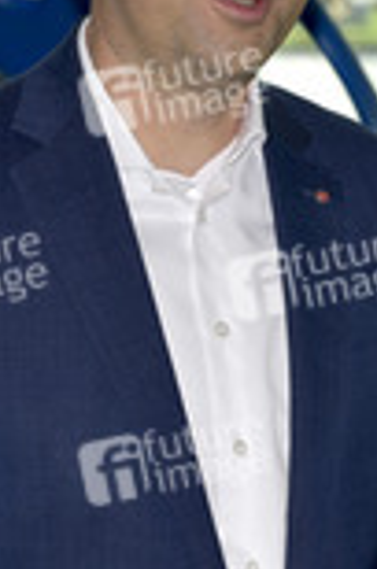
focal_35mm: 220
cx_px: 593
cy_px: 185
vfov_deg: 9.4
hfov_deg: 6.1
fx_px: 3471
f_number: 7.1
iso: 100
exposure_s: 1/200
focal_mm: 75
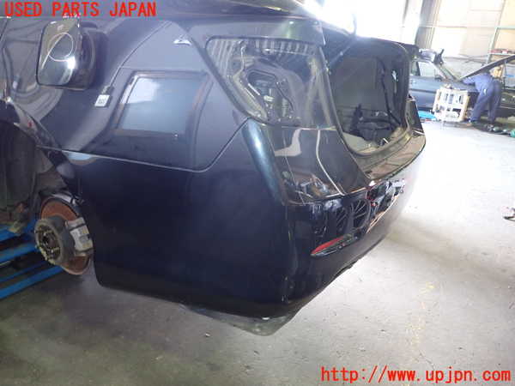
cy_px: 193
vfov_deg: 54.9
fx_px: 372
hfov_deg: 69.4
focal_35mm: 25
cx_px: 258
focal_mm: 4.5
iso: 400
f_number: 2
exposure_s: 1/30
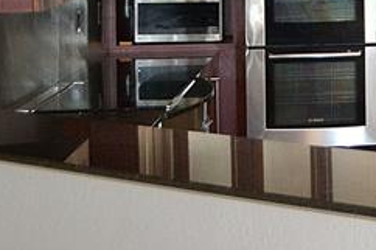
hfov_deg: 14.4
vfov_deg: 10.5
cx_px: 660
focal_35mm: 127
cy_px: -110
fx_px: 1325
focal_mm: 20
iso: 560
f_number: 3.8
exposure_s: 1/60
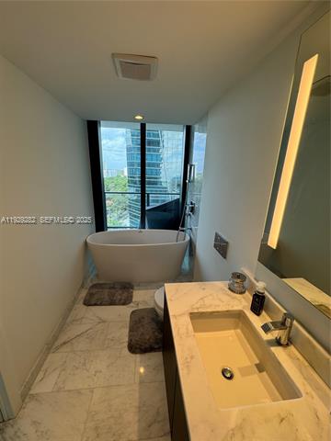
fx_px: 178
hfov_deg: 85.7
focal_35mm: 14
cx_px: 166
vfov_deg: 102.1
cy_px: 220
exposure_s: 1/120
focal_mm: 2.22
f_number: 2.2
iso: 50
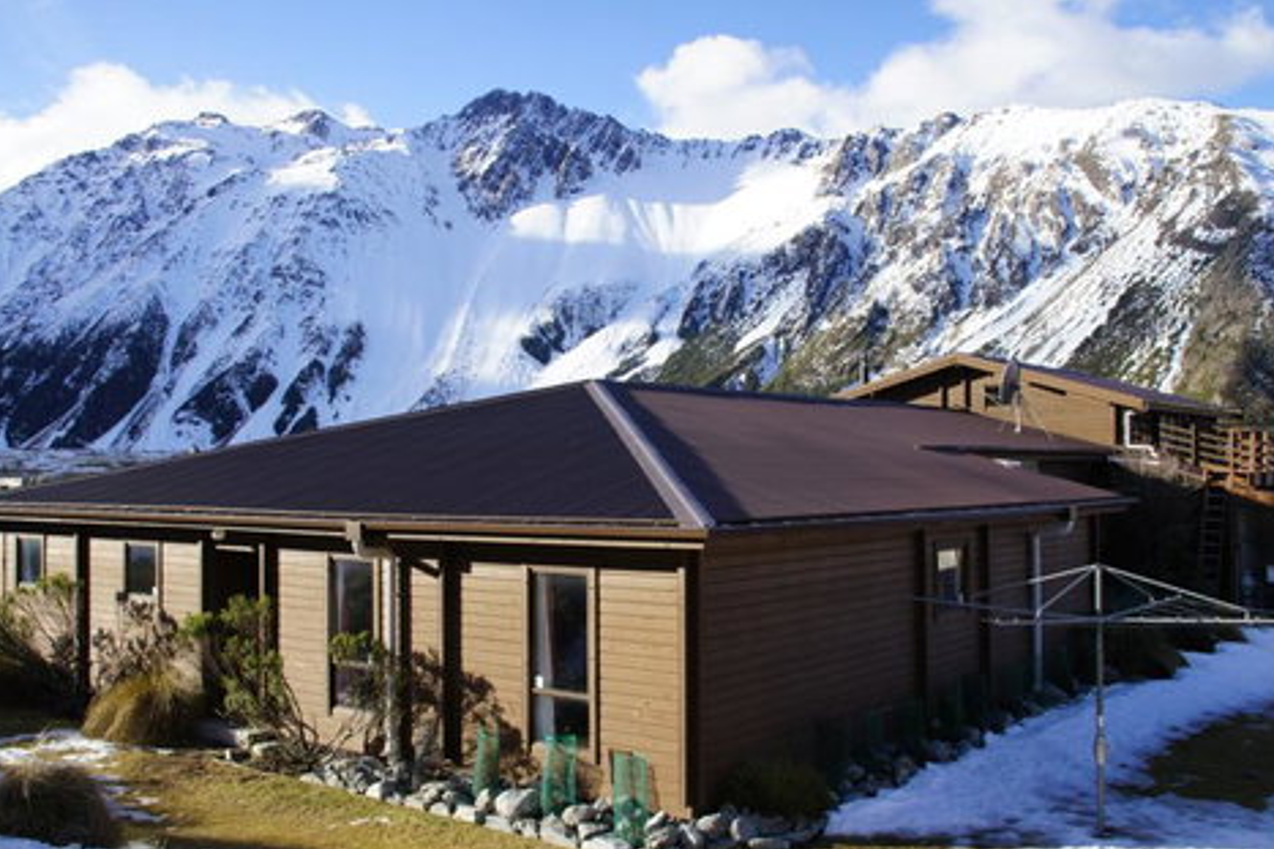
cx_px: 630
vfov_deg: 35.9
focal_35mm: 37
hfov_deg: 51.9
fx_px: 1309
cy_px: 433
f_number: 11
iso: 100
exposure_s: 1/60
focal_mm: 24
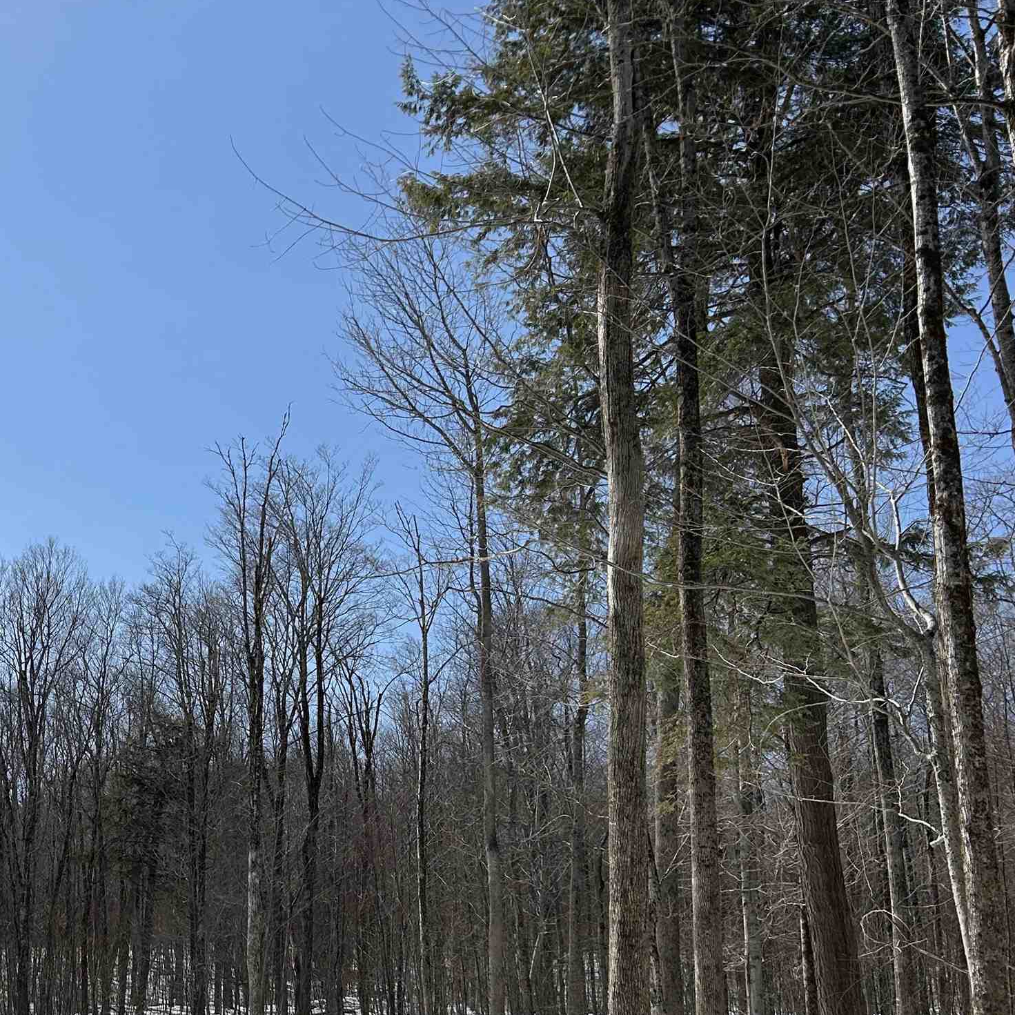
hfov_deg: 33.0
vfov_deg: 34.9
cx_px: 43
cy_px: 703
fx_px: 1592
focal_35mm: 48
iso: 50
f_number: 1.5
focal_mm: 5.7
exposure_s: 1/8000
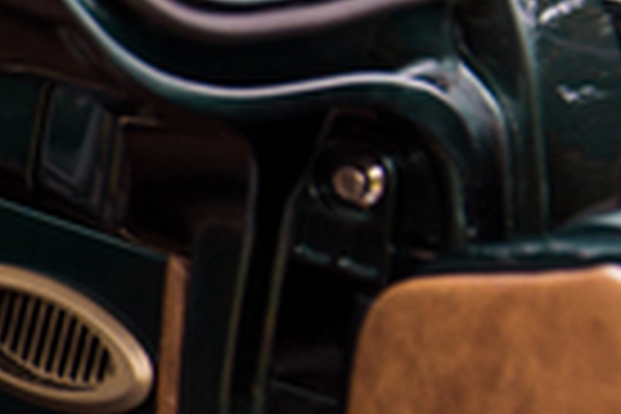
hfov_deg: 8.0
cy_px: 479
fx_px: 3881
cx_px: -1197
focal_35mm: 225
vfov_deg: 6.1
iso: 400
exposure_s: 1/160
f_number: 4
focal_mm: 31
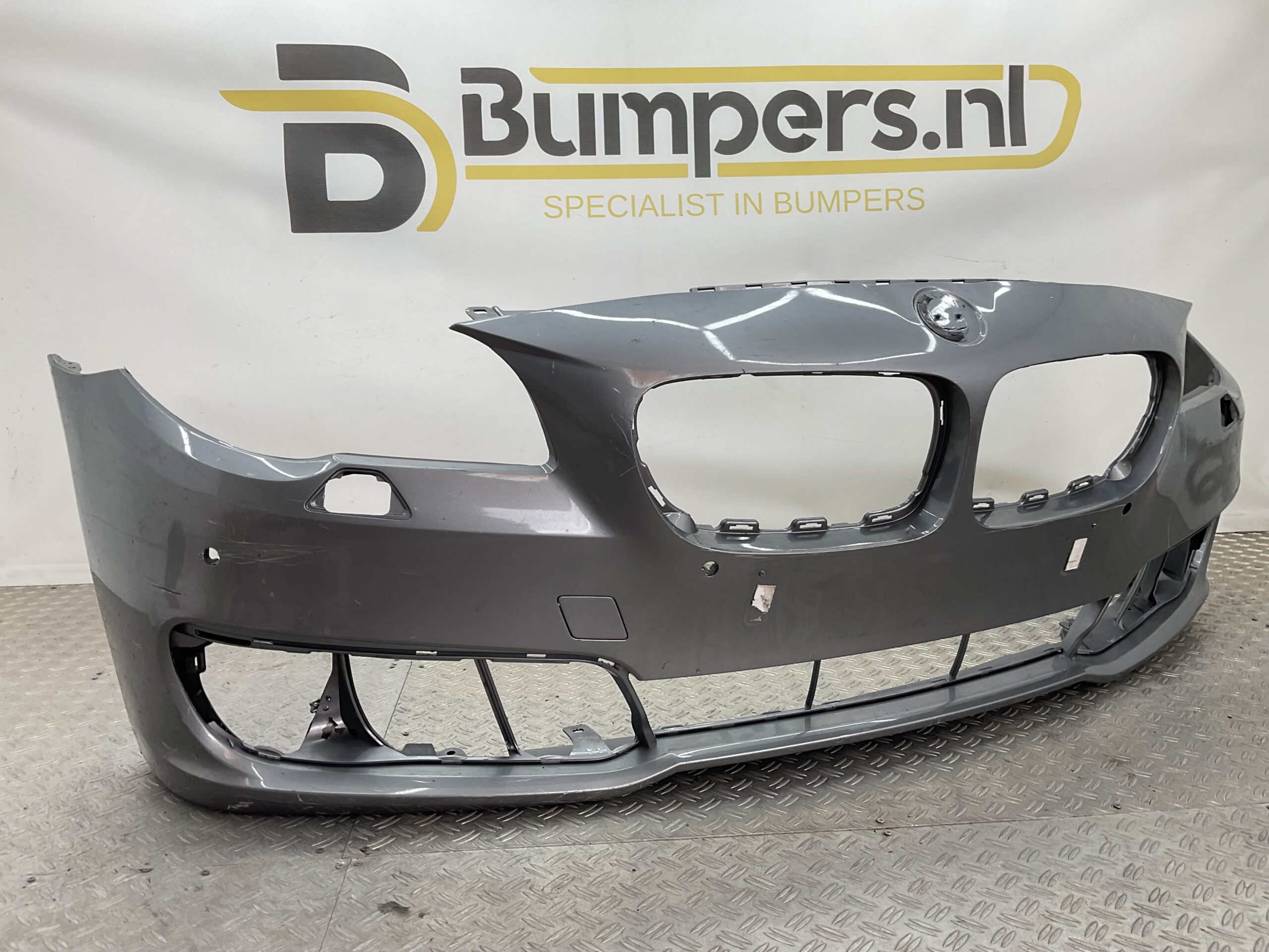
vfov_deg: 48.2
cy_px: 476
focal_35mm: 29
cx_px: 634
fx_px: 1063
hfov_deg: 61.7
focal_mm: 3
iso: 20
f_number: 1.8
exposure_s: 1/100
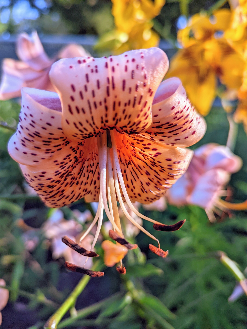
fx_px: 228
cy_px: 164
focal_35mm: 24
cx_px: 124
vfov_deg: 71.5
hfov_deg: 56.9
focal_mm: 6.81
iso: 41
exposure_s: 1/662
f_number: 1.85
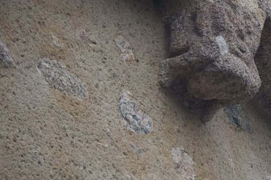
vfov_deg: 2.8
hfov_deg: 4.2
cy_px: 57
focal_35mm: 494
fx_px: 3717
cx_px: 236
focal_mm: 185
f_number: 5.6
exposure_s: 1/1000
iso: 560
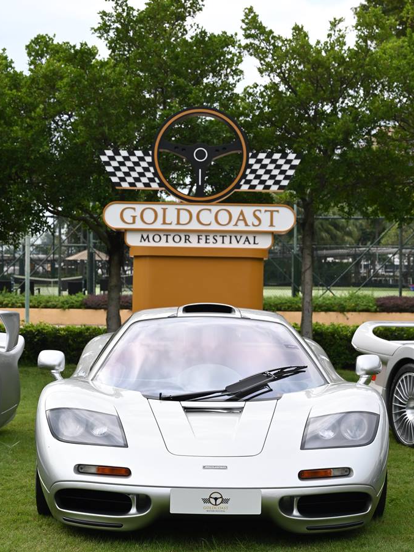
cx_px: 206
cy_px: 293
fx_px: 1148
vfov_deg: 27.0
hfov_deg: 20.4
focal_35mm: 72
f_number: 8
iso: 250
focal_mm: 66
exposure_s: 1/500
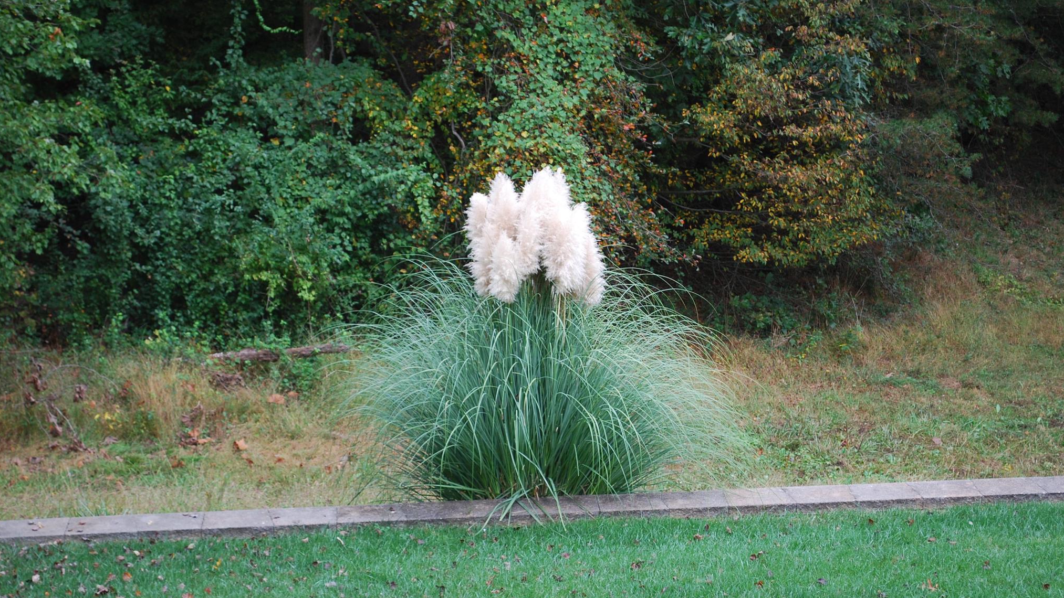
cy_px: 309
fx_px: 2470
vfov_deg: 13.8
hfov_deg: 24.3
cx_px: 527
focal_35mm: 88
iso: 200
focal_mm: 55
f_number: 5.6
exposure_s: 1/60
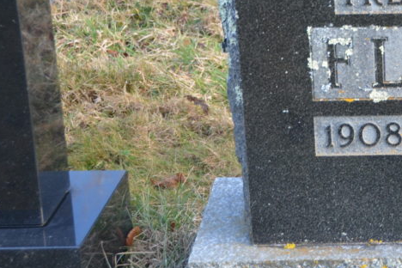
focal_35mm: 131
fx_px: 1463
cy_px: 88
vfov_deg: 10.5
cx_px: 428
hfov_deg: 15.3
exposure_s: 1/60
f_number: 4.5
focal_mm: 40
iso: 400
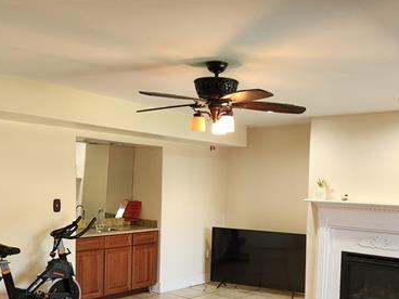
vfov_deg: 35.3
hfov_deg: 46.8
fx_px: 461
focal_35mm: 40
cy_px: 219
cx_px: 202
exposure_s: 1/120
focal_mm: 5.4
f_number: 1.8
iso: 320
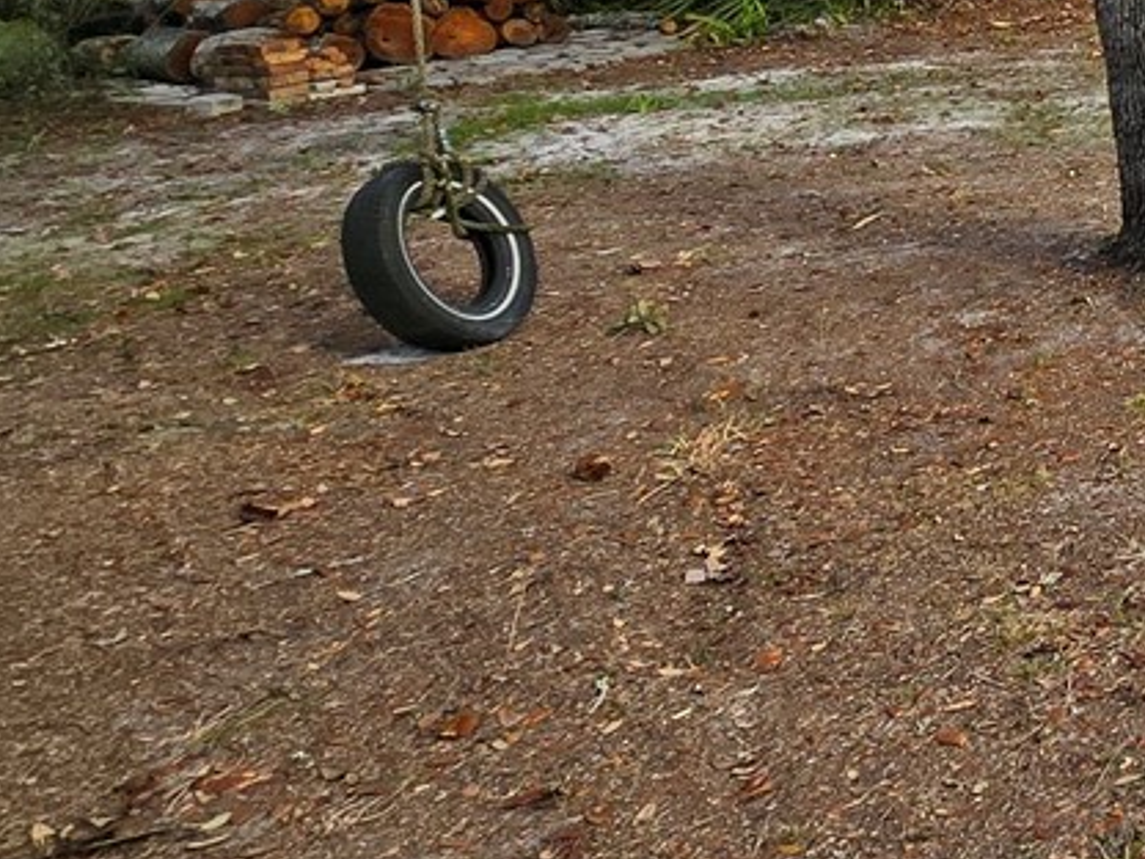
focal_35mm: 50
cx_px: 1960
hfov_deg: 23.6
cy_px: -63
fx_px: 1654
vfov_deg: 26.9
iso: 50
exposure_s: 1/579
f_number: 2.2
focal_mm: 2.2
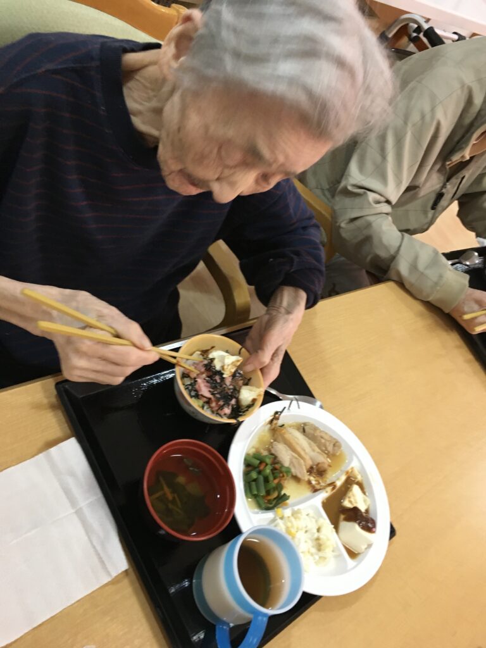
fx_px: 543
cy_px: 324
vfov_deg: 61.7
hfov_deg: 48.2
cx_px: 243
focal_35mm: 29
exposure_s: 1/30
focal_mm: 4.15
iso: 160
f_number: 2.2
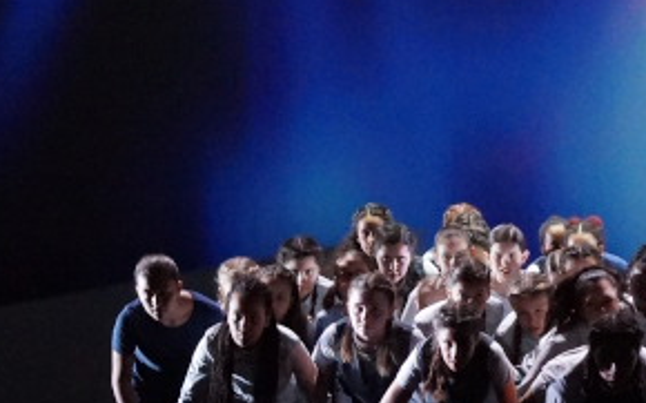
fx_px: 4945
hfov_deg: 7.4
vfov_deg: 4.7
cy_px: 161
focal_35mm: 281
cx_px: 833
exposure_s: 1/80
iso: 6400
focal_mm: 80
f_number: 5.6
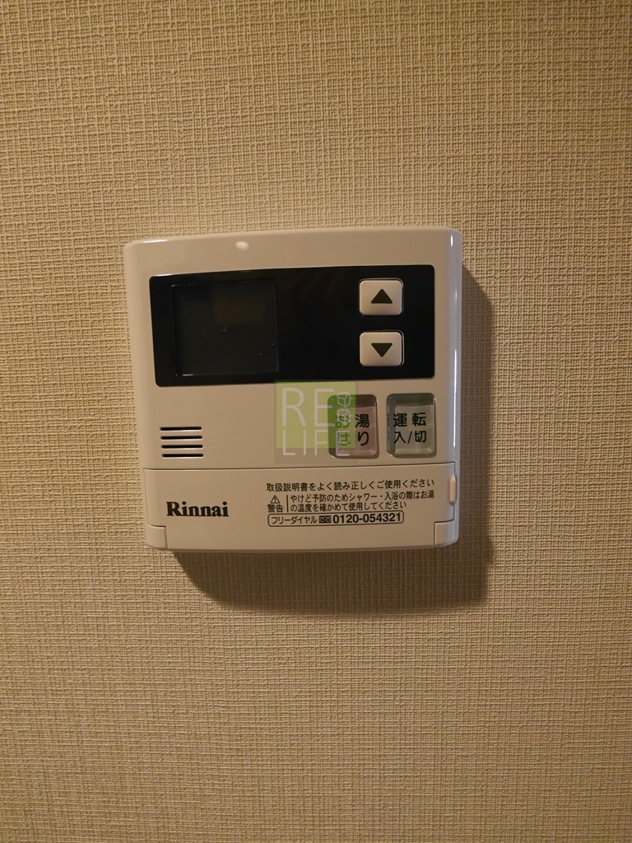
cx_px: 316
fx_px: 341
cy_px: 422
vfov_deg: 102.1
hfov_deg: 85.7
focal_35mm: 14
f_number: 4
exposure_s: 1/60
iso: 1600
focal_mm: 7
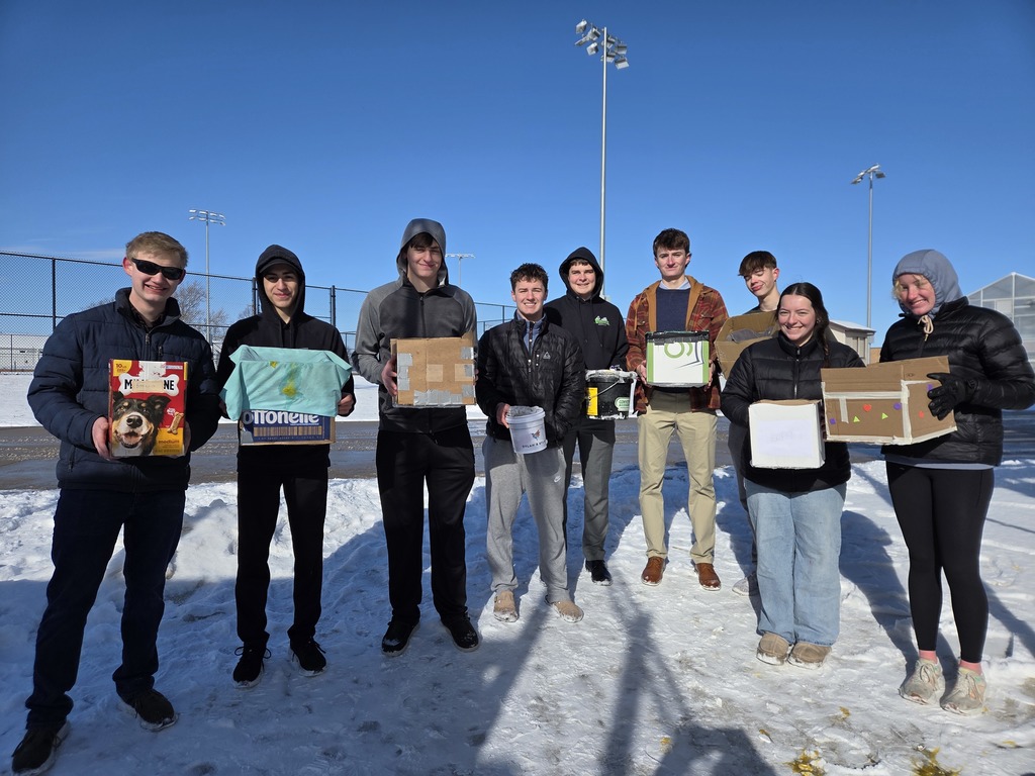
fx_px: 688
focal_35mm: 23
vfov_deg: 58.9
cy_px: 388
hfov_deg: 73.9
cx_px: 518
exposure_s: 1/7891
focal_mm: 5.4
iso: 64
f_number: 1.8
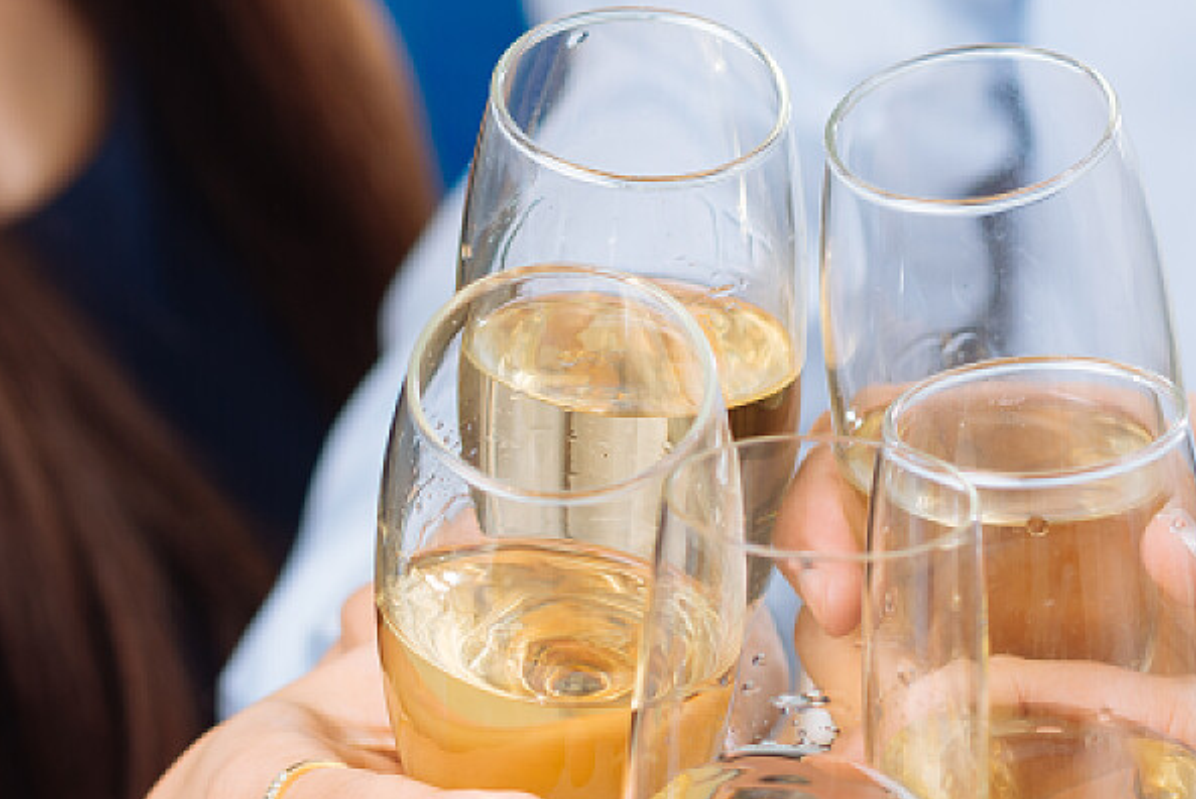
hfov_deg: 7.5
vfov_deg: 5.0
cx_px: 879
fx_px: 9140
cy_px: 802
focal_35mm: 275
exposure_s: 1/160
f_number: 4
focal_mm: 85
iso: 100
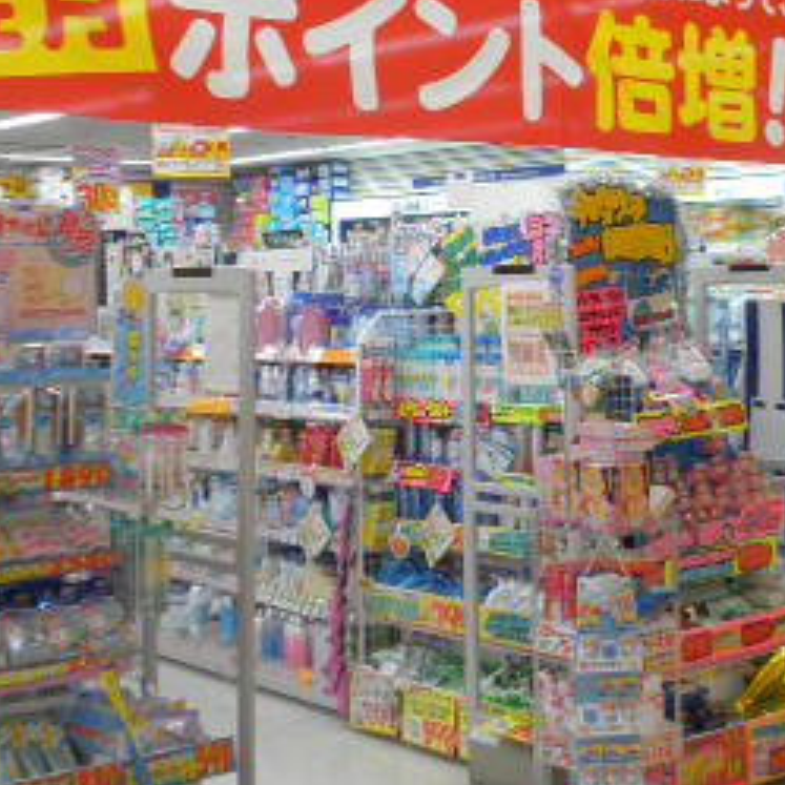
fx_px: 1514
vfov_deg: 28.5
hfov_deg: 28.9
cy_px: 167
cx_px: 514
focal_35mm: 59
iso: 64
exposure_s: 1/50
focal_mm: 4.7
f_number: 2.8
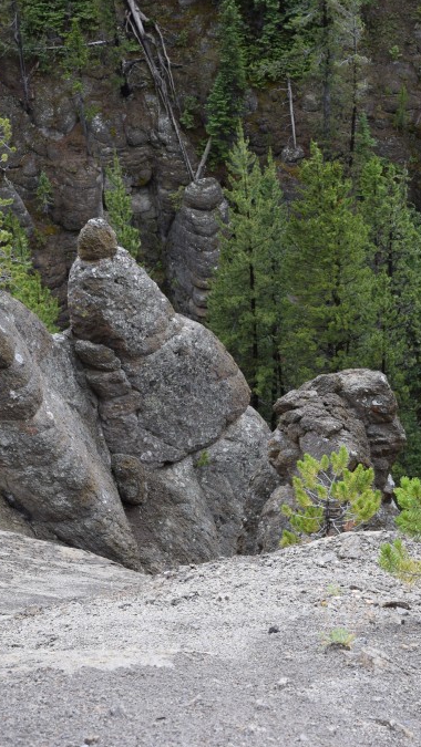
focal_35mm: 81
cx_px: 321
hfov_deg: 14.9
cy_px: 372
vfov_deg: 26.2
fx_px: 1607
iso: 400
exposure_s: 1/250
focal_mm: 34
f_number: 8
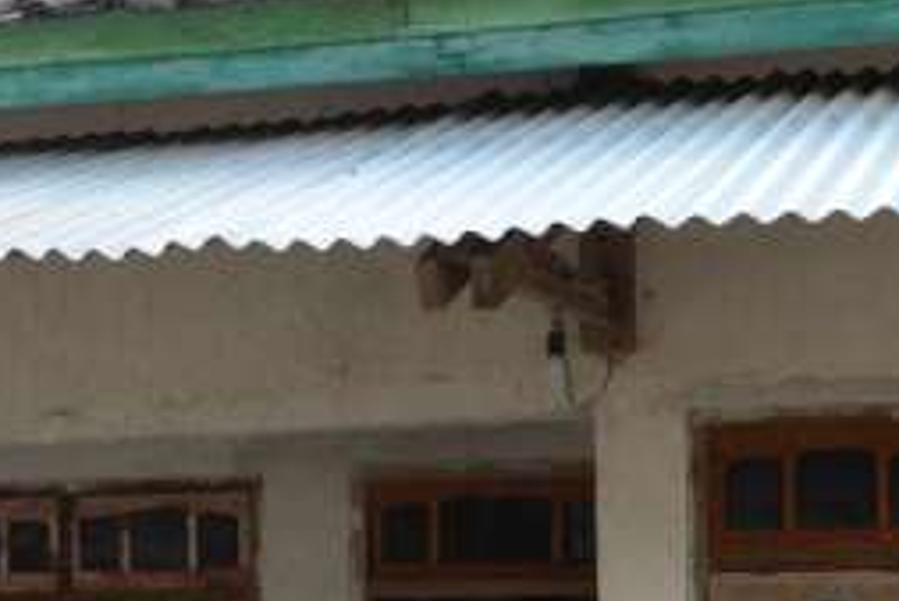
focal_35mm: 98
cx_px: 494
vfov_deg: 13.6
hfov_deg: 20.8
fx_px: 2449
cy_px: 711
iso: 100
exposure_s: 1/100
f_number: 5
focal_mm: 31
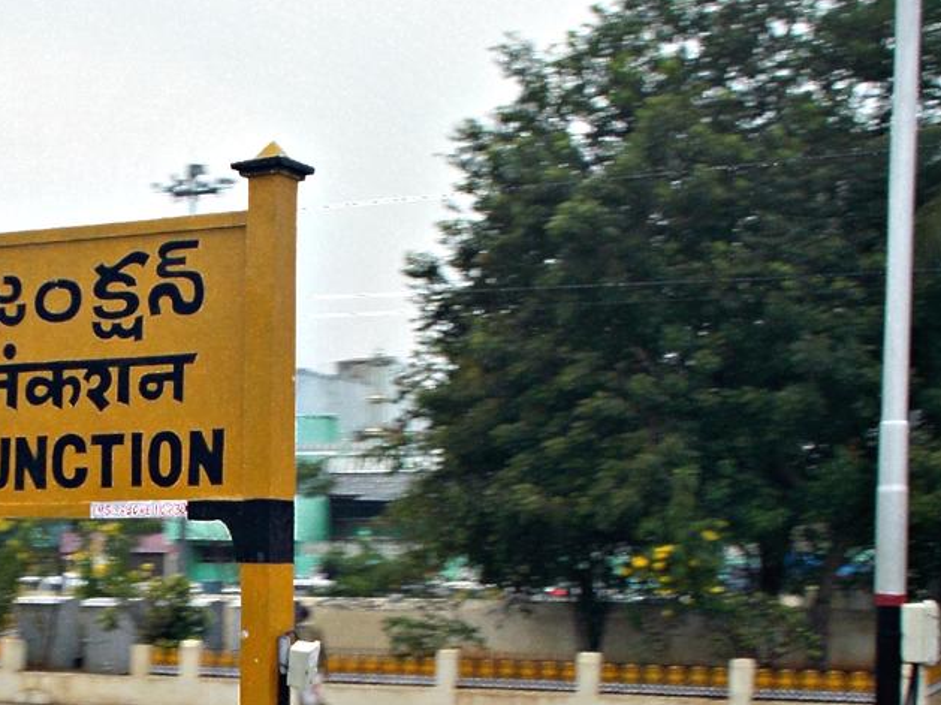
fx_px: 2282
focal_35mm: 84
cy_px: 615
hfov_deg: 22.6
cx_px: 54
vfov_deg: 17.3
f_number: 4.2
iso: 80
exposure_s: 1/40
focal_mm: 7.9
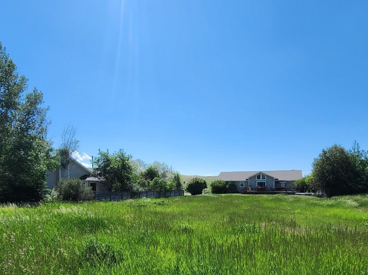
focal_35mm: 20
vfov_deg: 63.3
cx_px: 180
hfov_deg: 81.8
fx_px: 213
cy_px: 195
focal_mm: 2.2
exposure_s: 1/1884
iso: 50
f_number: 2.2
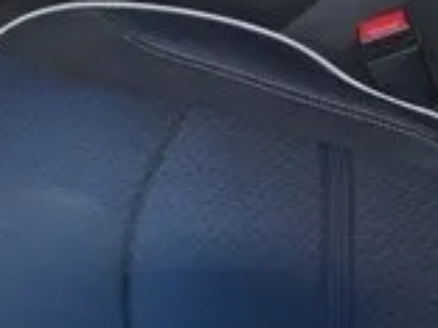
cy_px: -285
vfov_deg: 11.8
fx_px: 1455
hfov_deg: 17.1
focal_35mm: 115
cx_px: 211
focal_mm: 14
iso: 320
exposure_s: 1/60
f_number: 5
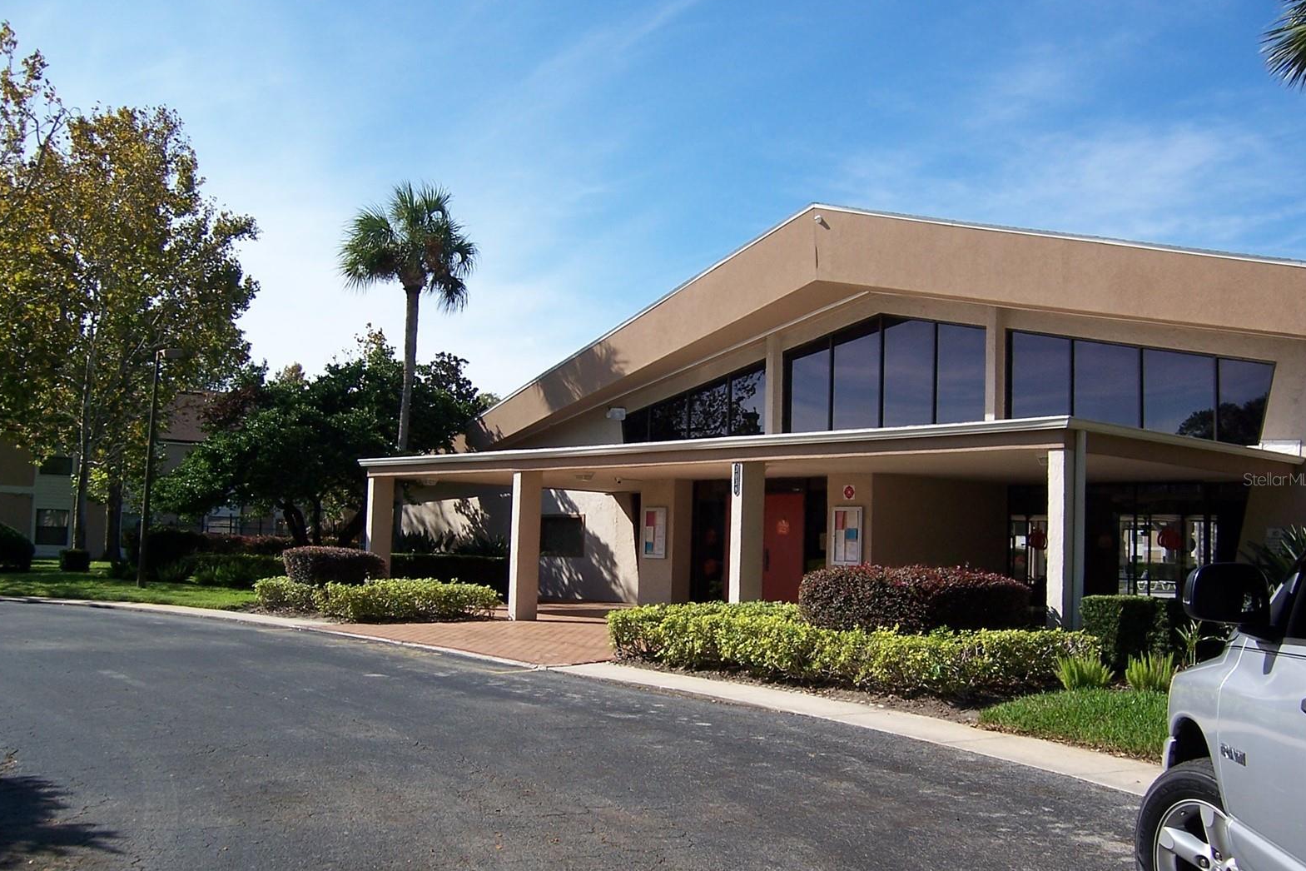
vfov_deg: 37.8
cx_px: 656
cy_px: 479
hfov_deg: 54.4
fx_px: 1270
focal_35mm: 35
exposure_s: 1/750
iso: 80
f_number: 3.4
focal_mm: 5.5
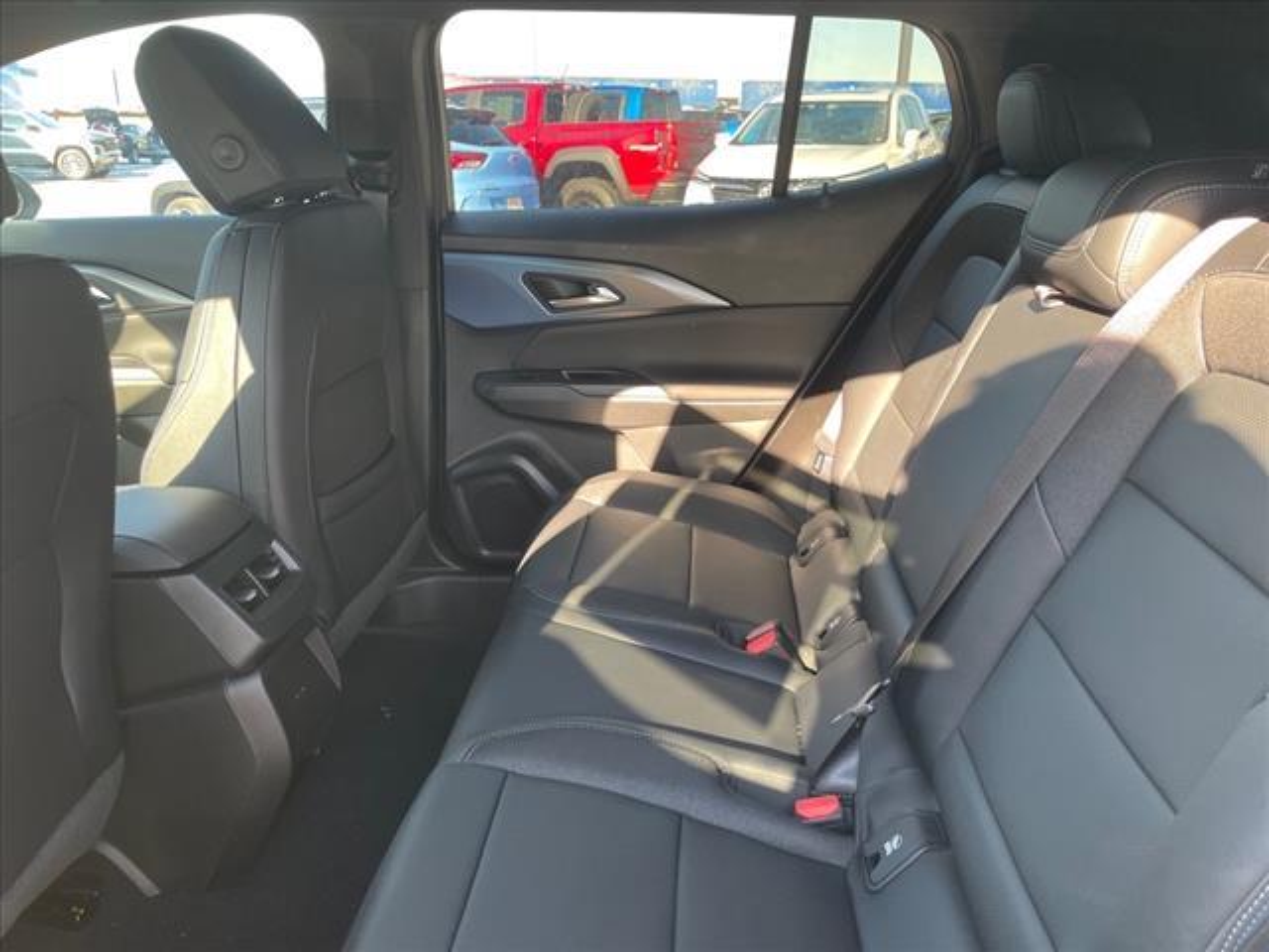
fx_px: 953
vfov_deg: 53.1
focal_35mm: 26
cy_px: 476
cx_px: 634
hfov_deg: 67.3
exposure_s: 1/99
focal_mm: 4.2
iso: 125
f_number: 1.6
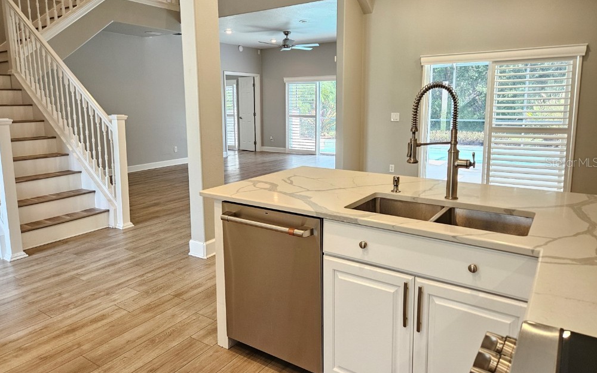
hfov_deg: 72.6
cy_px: 162
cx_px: 296
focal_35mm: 25
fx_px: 407
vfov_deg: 49.1
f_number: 1.8
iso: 320
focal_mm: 5.4
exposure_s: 1/120
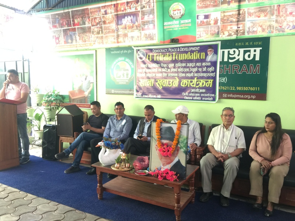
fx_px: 247
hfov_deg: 61.7
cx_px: 148
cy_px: 110
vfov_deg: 48.2
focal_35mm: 29
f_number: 2.2
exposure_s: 1/17
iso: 64
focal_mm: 4.15
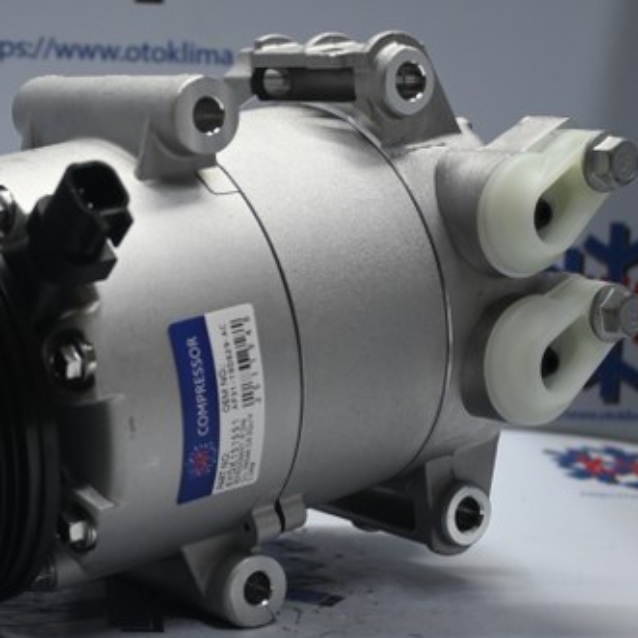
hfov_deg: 21.3
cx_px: 154
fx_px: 1684
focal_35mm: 81
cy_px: 324
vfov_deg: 21.5
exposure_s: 1/60
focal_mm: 35
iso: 640
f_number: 5.3
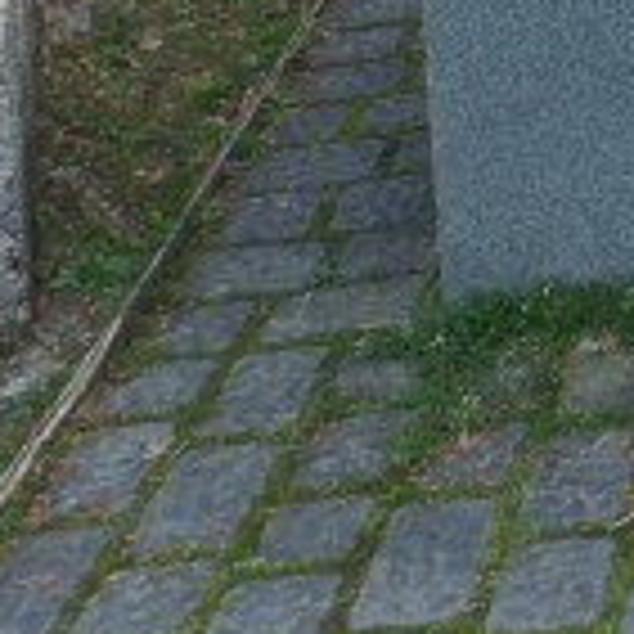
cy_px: -319
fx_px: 1906
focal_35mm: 92
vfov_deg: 17.1
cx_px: 1214
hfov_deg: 15.6
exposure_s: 1/90
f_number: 3.5
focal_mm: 4.1
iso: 100
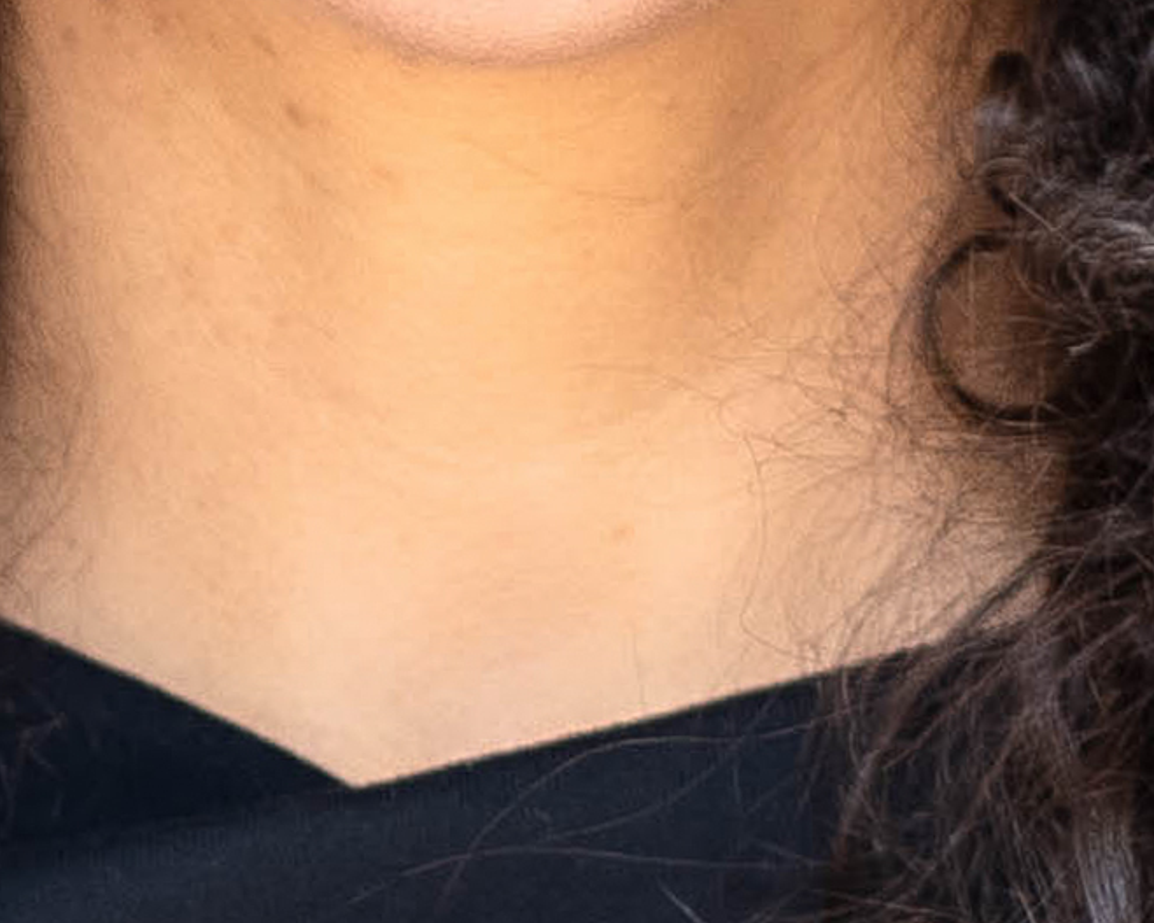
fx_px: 24792
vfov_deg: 2.1
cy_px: 643
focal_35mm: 726
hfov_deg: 2.7
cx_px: -131
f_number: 2
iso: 200
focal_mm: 85
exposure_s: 1/320
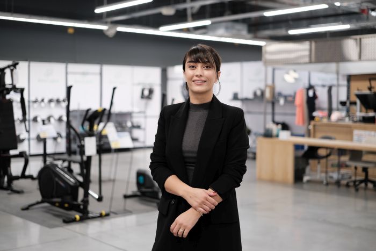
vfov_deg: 27.0
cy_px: 126
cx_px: 188
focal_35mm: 50
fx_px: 522
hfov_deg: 39.6
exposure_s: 1/320
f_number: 1.4
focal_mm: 33
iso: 400
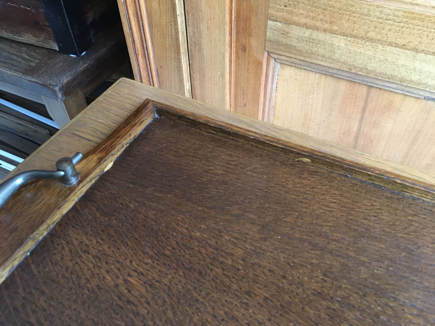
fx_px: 364
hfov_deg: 61.7
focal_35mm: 29
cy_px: 163
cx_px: 218
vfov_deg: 48.2
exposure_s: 1/17
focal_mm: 4.15
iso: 250
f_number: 2.2
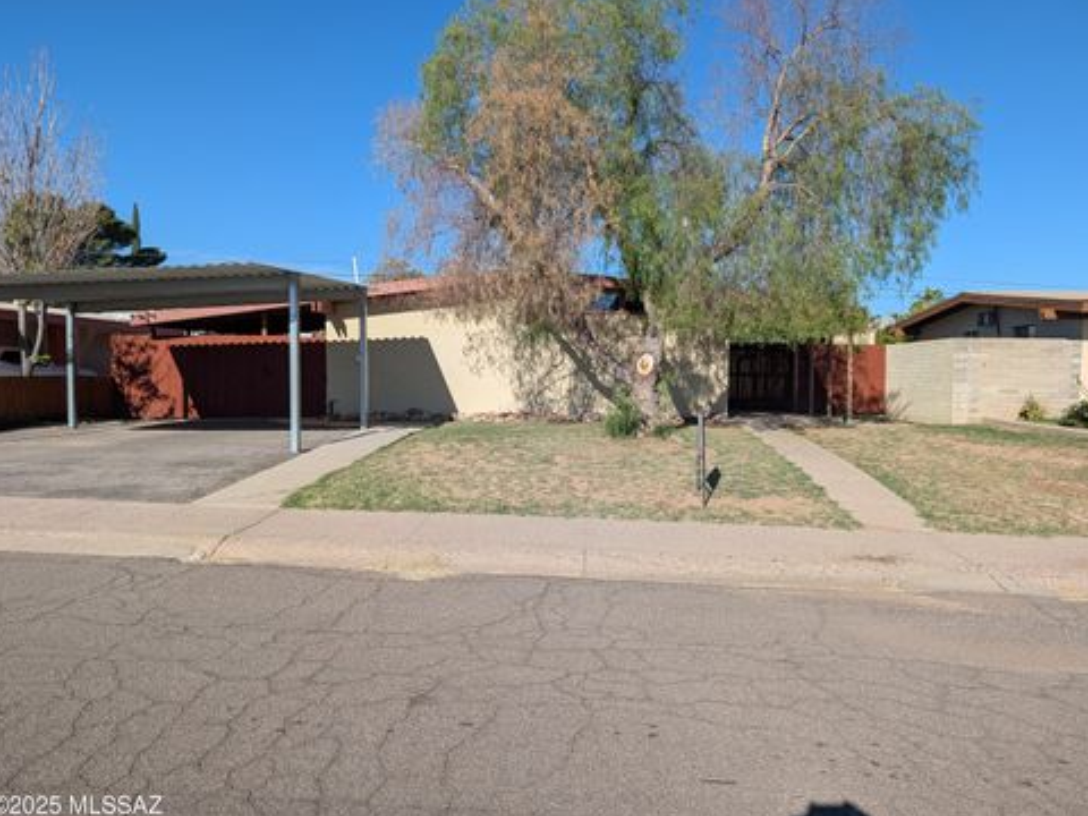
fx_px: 786
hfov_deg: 69.4
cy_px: 417
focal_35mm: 25
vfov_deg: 54.9
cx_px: 555
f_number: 1.68
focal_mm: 6.9
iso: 21
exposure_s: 1/1577
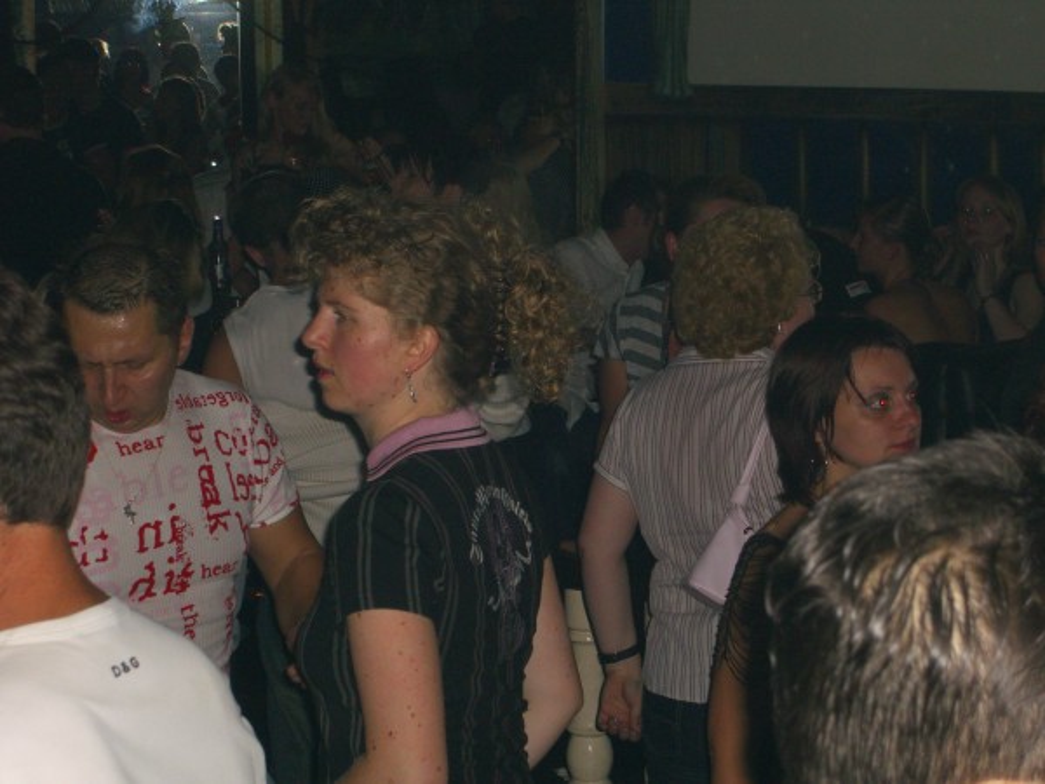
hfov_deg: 20.7
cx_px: 522
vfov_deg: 15.6
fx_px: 2868
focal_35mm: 95
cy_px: 392
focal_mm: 19.7
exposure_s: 1/60
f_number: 4.8
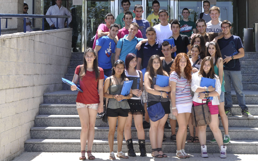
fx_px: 612
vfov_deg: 14.9
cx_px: 141
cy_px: 26
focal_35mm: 87
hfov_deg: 23.8
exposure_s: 1/250
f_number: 8
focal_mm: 32
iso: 200
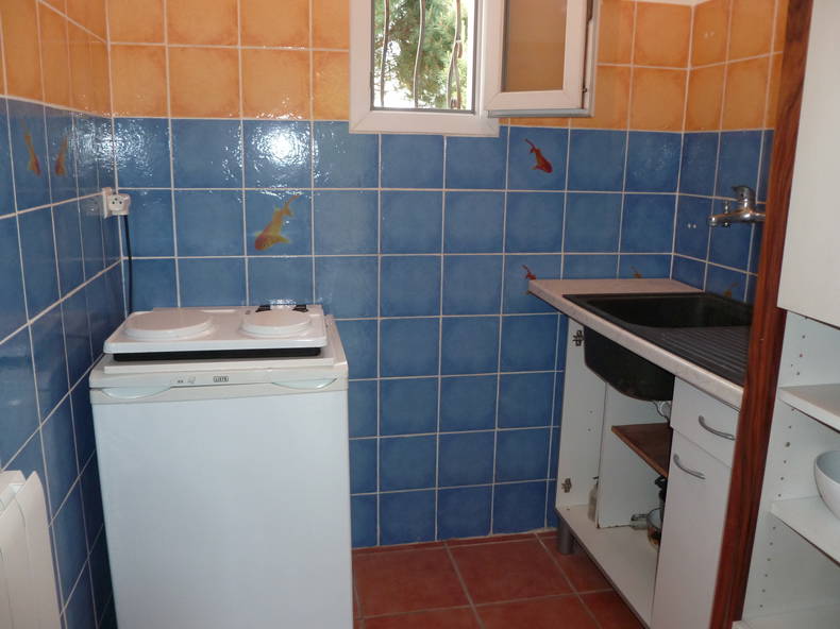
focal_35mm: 28
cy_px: 314
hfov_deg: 63.5
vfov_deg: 49.7
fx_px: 679
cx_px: 420
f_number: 3.3
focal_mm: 5
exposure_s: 1/30
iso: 200
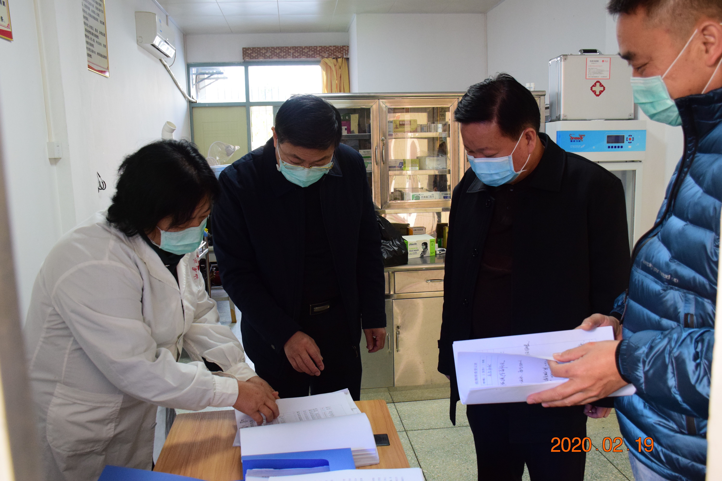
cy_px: 240
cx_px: 361
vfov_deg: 43.6
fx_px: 602
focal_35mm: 30
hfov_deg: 61.9
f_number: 5.6
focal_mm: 20
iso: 2000
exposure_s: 1/100
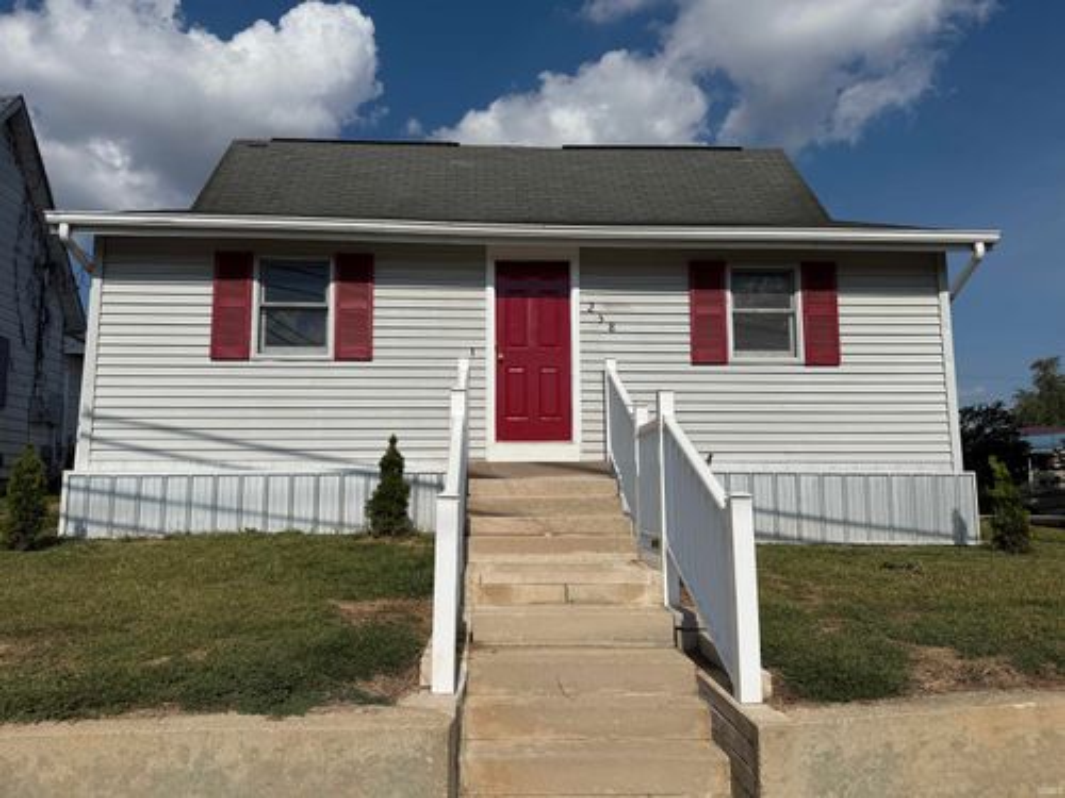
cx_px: 532
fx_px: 738
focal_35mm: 24
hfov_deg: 71.6
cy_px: 399
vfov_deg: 56.8
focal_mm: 6.76
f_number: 1.78
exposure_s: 1/14286
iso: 80
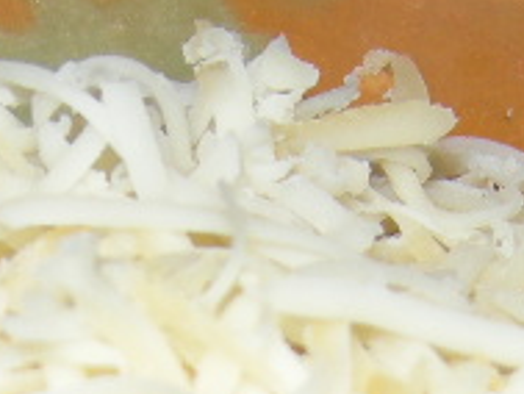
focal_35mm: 237
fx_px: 3590
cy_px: 880
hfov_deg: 8.3
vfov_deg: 6.1
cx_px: 269
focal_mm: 7.5
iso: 64
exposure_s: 1/60
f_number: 2.7
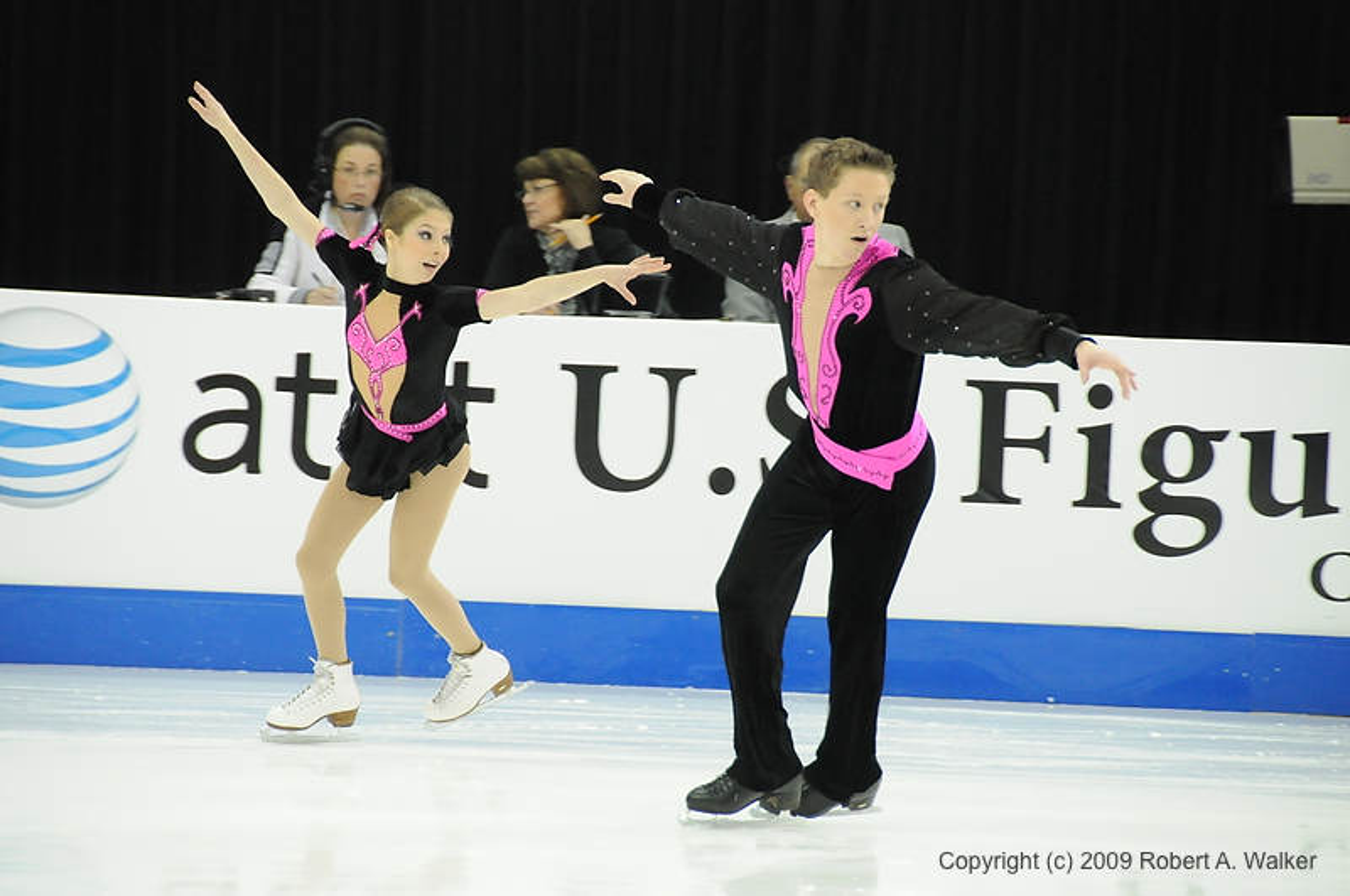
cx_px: 675
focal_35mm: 255
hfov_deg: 8.1
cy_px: 448
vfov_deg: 5.4
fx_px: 9549
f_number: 5.6
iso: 3200
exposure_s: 1/400
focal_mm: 170
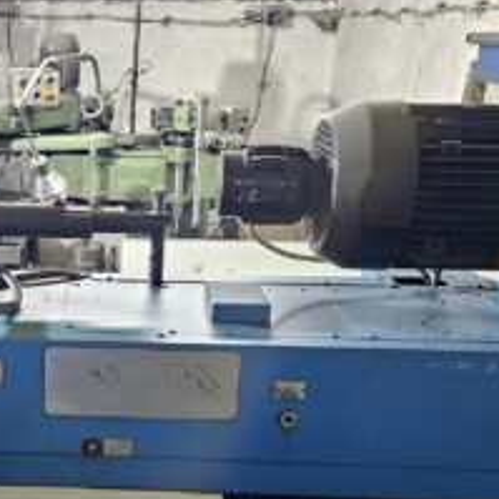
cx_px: 83
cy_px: 351
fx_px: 750
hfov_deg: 35.3
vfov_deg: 36.2
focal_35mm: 46
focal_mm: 6.3
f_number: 1.7
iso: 800
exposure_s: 1/50
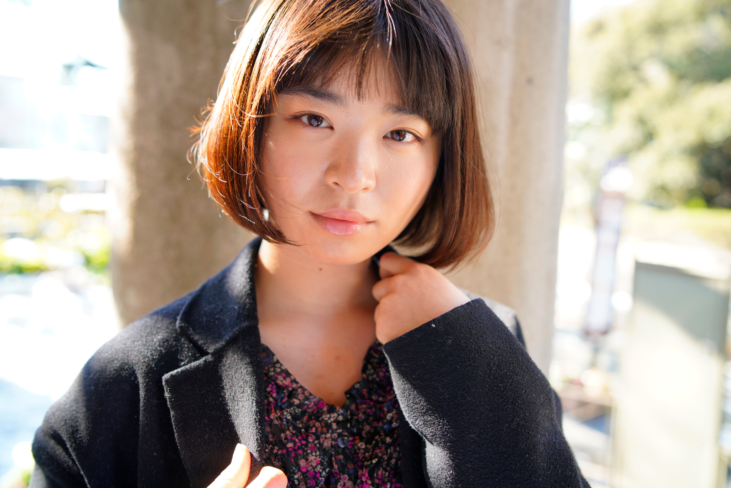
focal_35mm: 35
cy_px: 244
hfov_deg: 54.4
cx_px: 366
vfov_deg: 37.9
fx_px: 711
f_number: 2.8
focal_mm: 35
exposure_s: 1/250
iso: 400
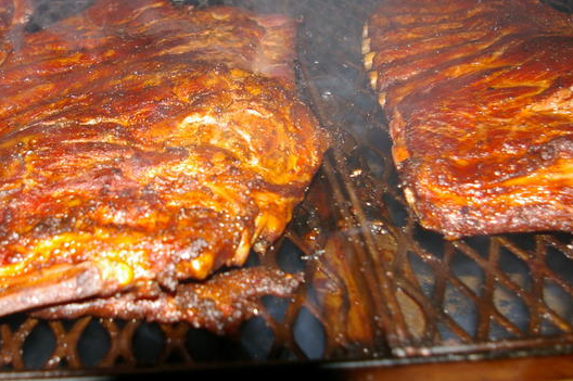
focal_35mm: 46
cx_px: 226
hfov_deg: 42.5
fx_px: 731
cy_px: 178
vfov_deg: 29.2
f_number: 3.5
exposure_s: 1/30
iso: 200
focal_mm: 18
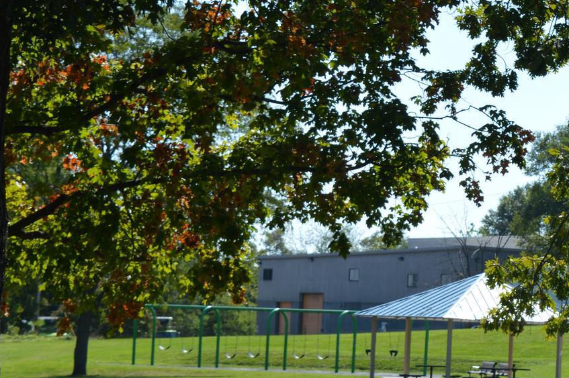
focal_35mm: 174
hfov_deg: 11.7
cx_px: 608
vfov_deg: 7.9
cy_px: 210
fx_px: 2747
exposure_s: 1/250
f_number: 8
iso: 100
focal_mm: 48
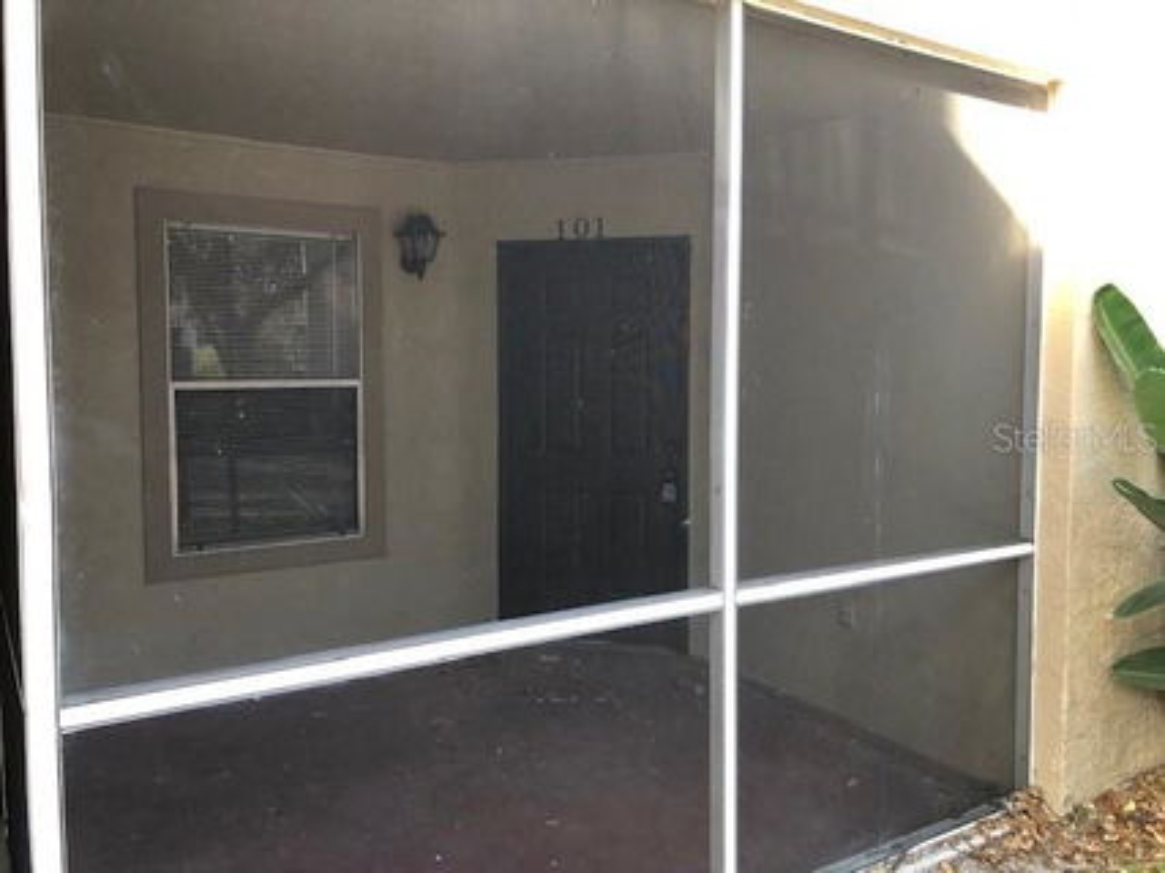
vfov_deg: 49.7
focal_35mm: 28
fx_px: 942
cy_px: 436
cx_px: 582
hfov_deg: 63.5
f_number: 1.8
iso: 25
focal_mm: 3.99
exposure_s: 1/30
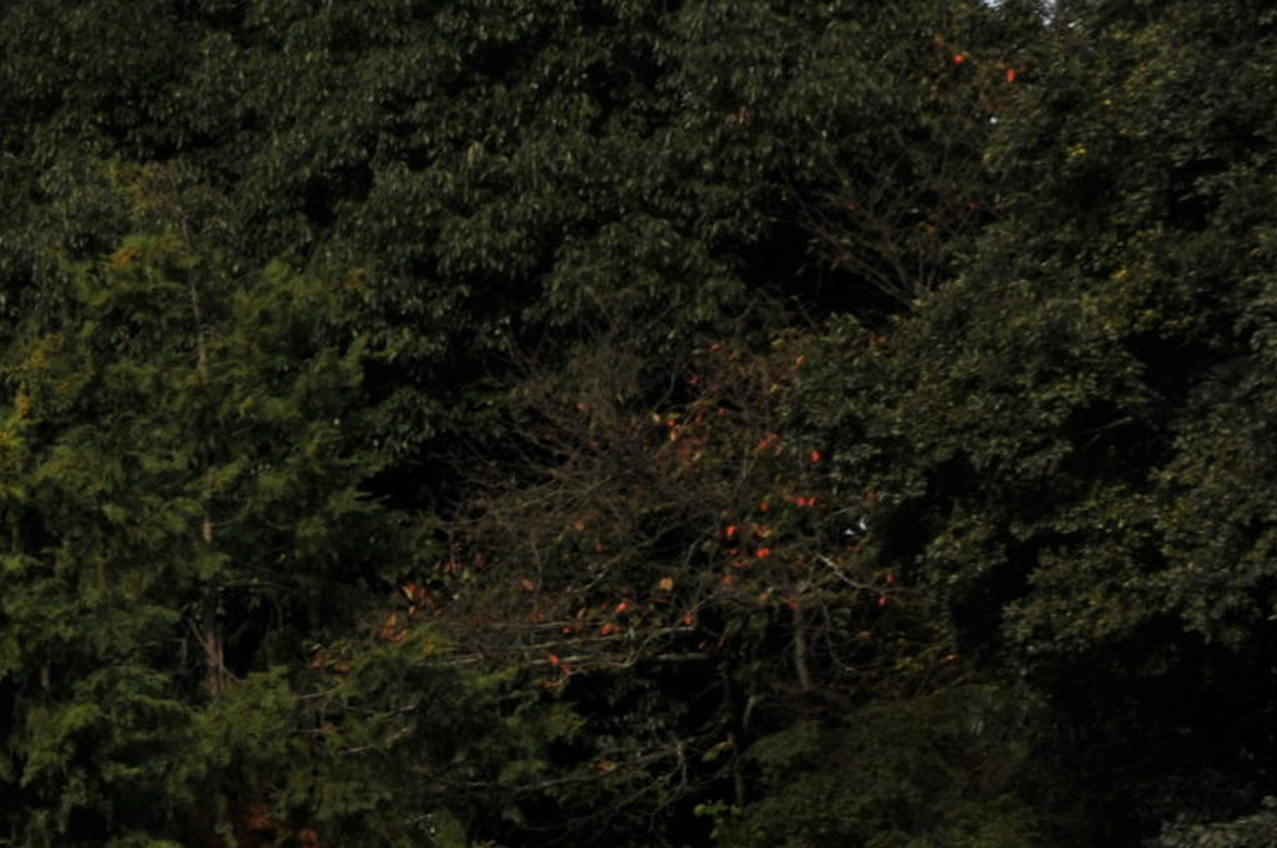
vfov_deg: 3.9
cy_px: 750
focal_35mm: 351
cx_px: -712
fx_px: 12437
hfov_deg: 5.8
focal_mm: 70
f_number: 11
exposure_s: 1/500
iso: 200
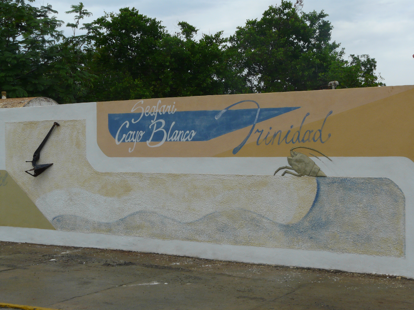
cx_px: 207
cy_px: 155
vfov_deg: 24.0
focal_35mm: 61
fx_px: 730
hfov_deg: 31.7
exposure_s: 1/320
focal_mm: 10
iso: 100
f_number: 5.6
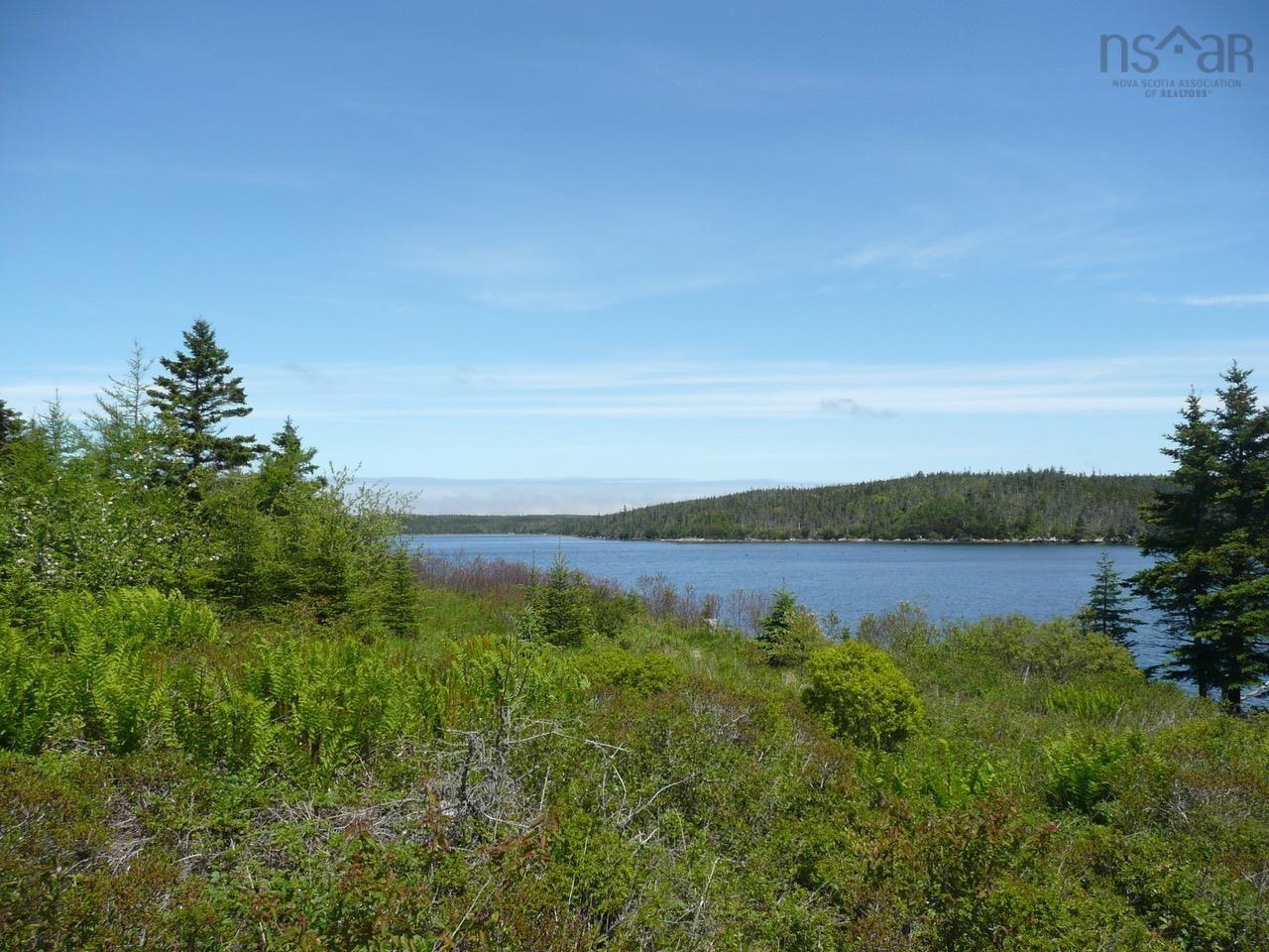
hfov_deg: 63.4
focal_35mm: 28
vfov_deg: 49.7
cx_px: 634
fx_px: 1026
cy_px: 476
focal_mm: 4.6
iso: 100
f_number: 3.3
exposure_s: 1/1000
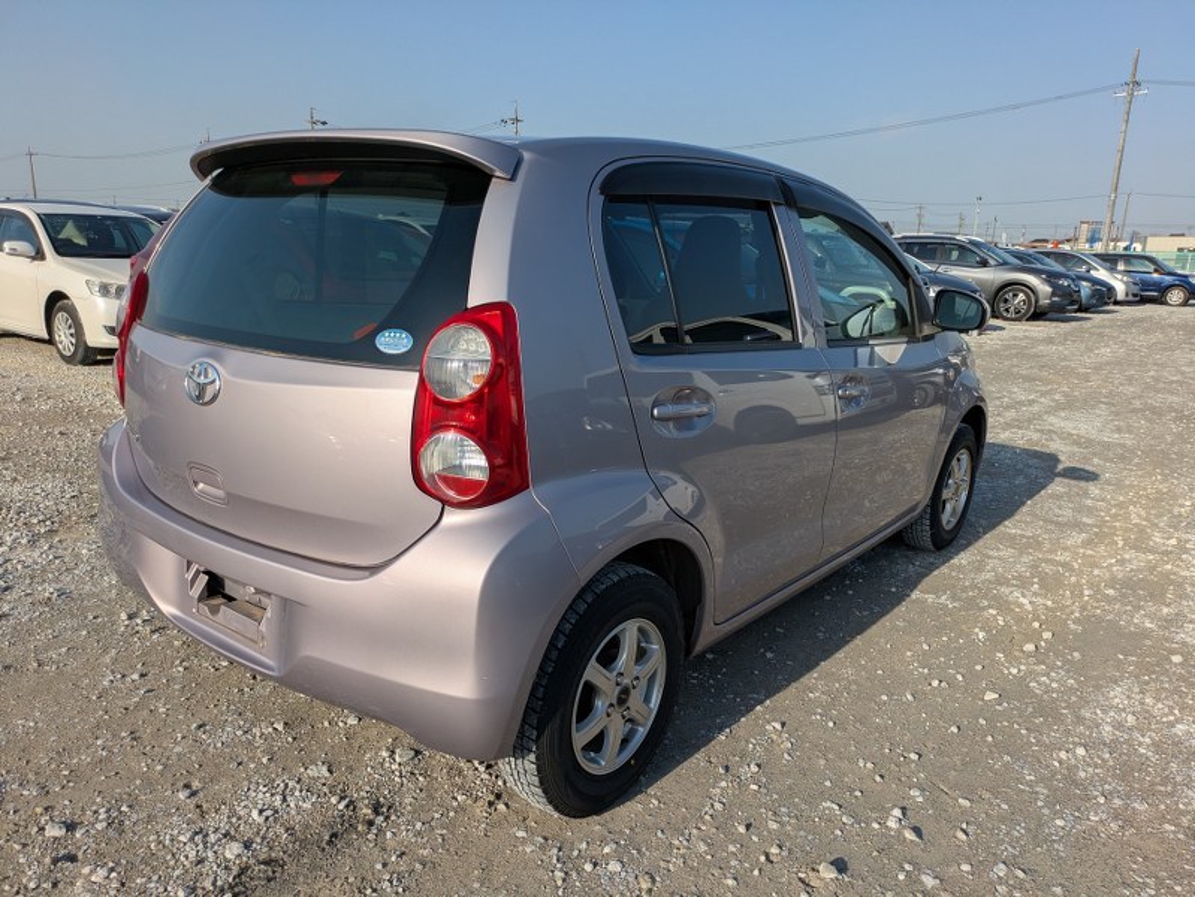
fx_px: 863
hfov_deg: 69.4
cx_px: 598
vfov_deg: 54.9
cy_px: 448
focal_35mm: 25
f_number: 1.89
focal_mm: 5.43
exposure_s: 1/3745
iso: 51
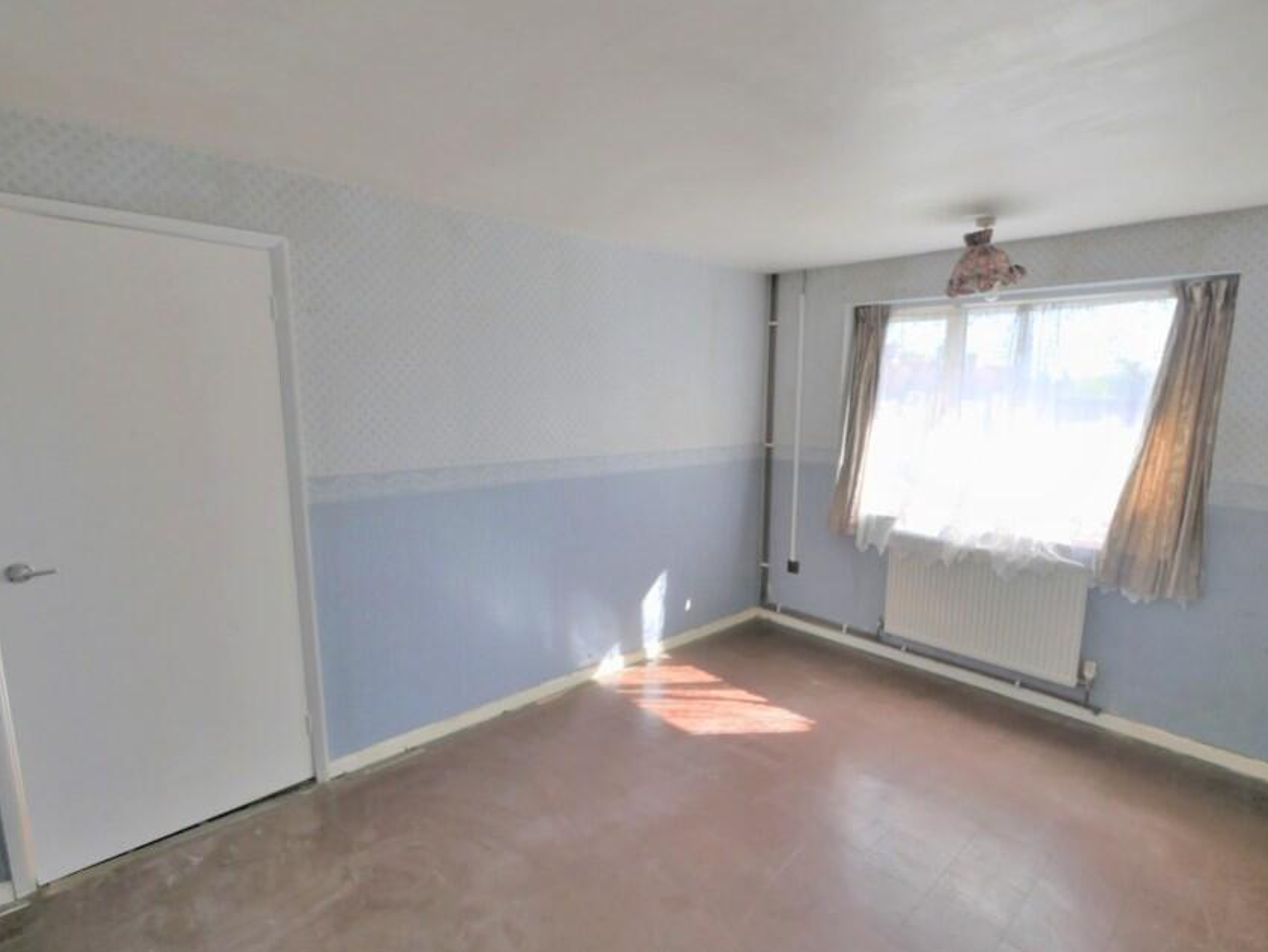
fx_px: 623
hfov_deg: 90.6
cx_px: 708
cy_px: 505
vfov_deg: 74.7
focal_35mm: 17
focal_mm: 7
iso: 250
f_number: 4
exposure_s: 1/125
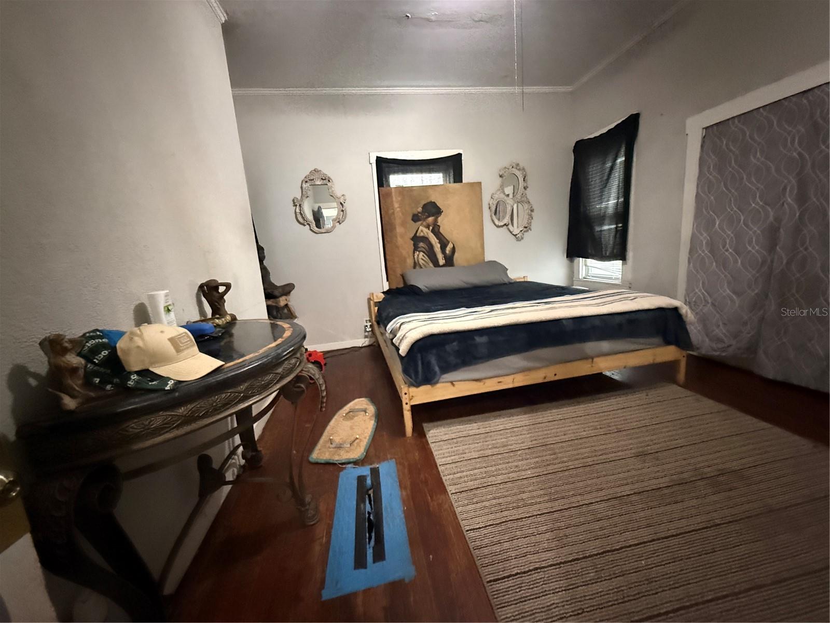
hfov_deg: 102.1
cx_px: 415
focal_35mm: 14
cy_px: 312
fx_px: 336
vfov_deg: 85.7
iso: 1600
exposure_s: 1/40
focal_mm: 2.22
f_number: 2.2
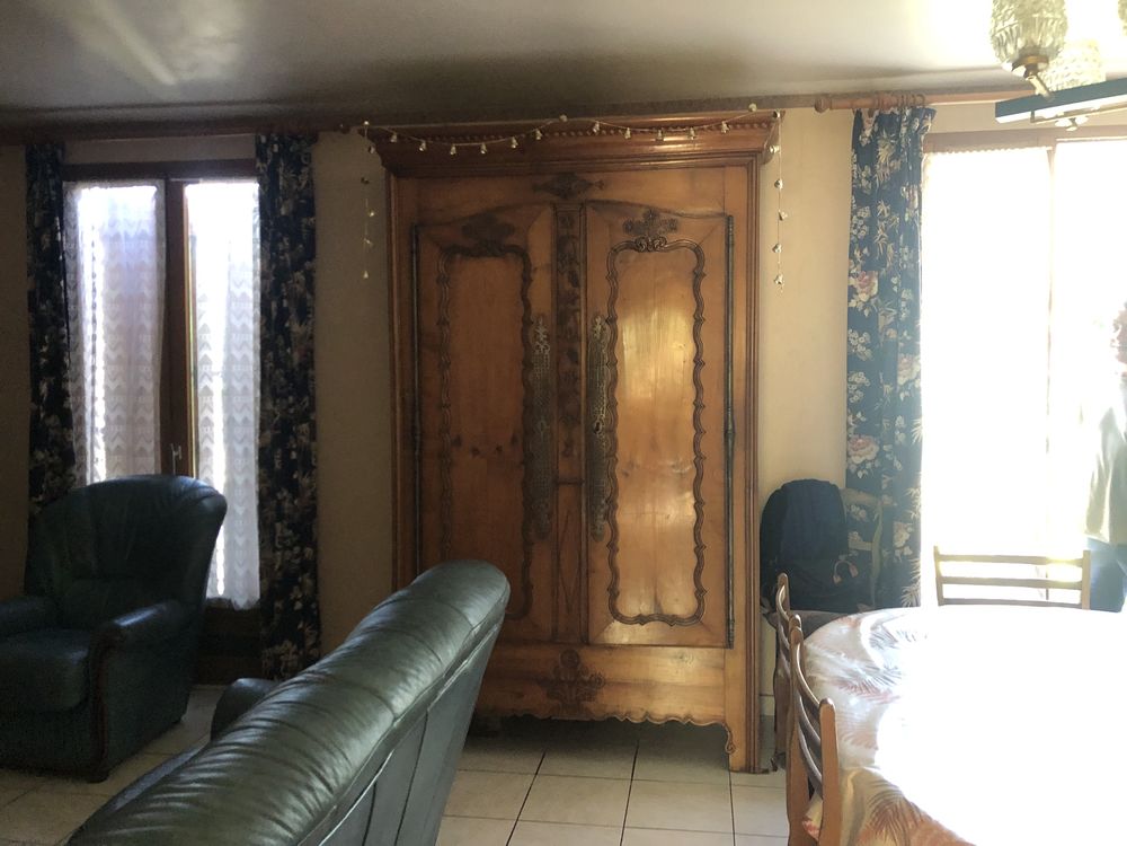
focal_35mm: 28
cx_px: 564
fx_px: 912
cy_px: 423
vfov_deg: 49.7
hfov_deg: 63.4
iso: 100
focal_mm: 4
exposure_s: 1/15
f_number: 1.8
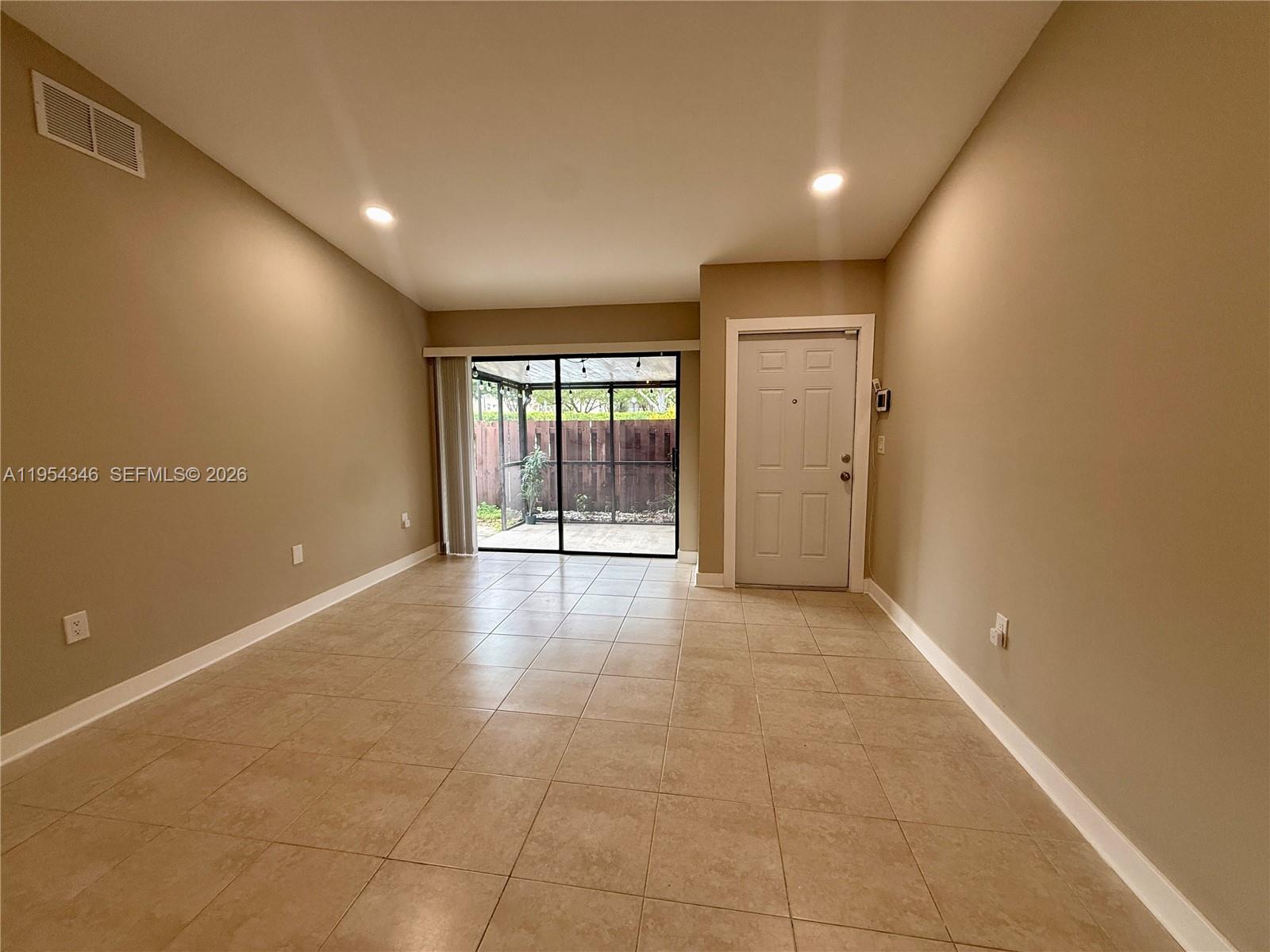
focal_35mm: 14
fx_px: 514
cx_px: 635
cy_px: 476
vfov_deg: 85.7
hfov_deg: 102.1
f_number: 2.2
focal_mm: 2.22
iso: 125
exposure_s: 1/120
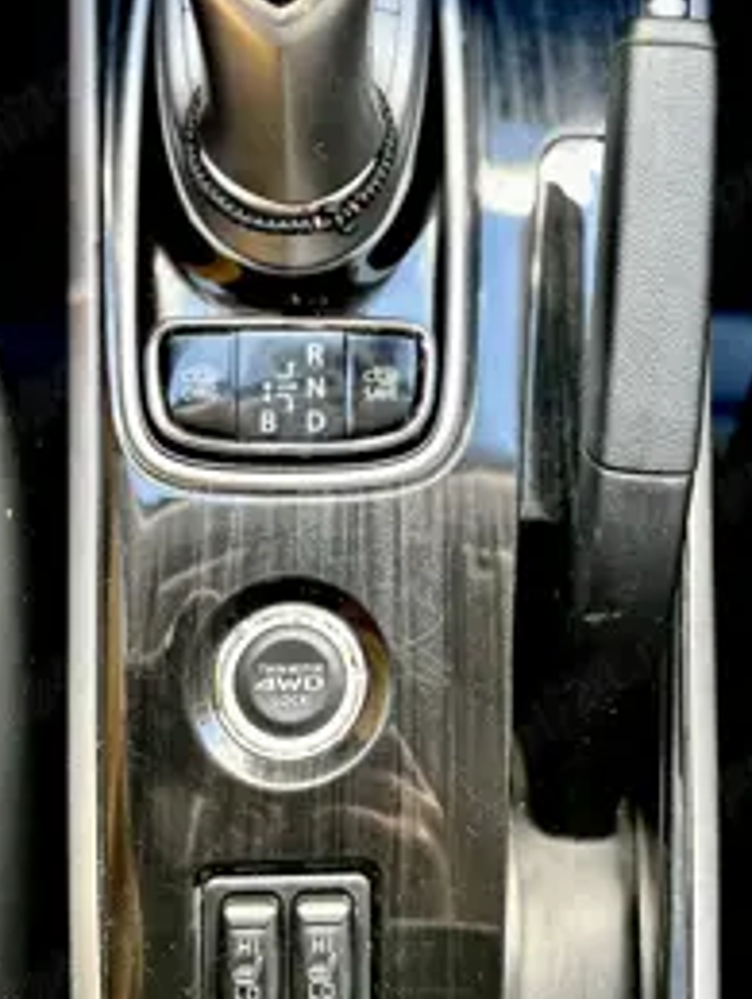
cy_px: 478
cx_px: 428
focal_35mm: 37
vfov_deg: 50.1
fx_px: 1069
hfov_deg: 38.7
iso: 250
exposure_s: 1/60
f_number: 1.78
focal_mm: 6.86
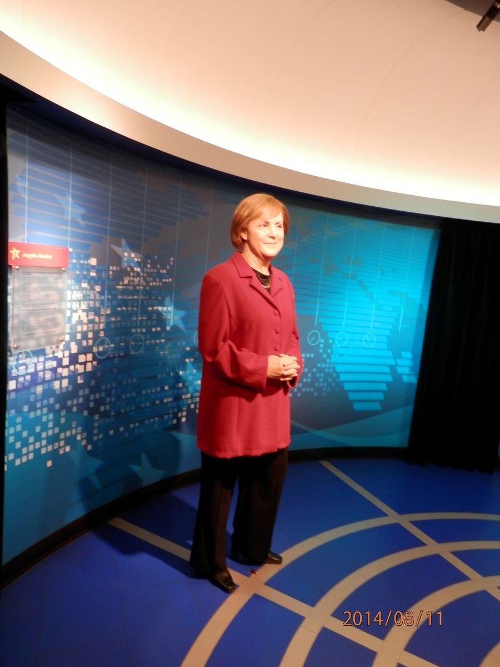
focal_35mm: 25
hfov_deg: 54.9
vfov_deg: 69.4
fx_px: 481
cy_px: 334
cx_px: 250
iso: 200
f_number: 3
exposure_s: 1/13
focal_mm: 4.5
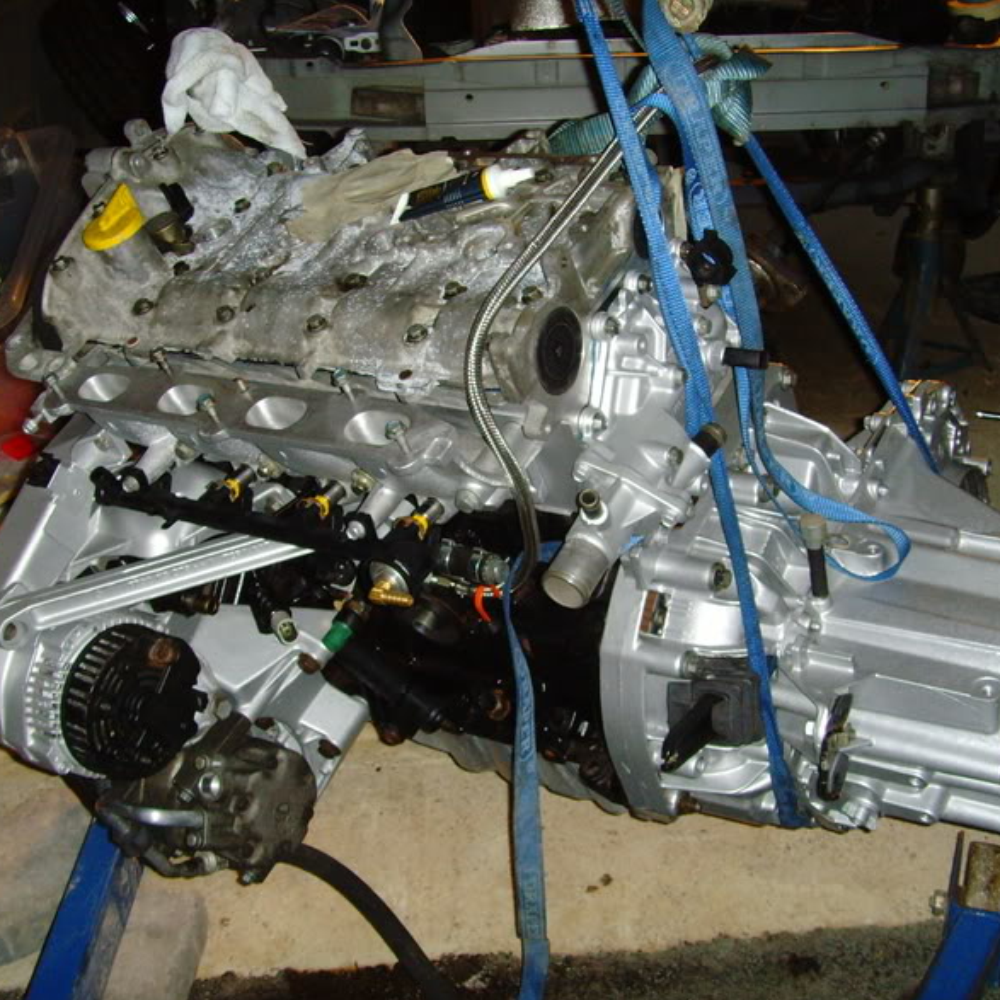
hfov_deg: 36.1
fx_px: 1536
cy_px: 509
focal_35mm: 47
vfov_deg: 36.1
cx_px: 521
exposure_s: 1/45
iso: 200
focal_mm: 6.6
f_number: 3.5
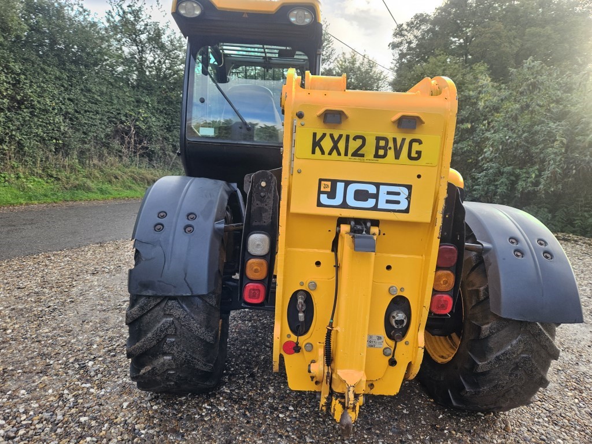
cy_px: 222
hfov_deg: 73.9
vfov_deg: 58.9
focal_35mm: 23
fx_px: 393
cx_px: 296
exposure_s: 1/190
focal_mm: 5.4
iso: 64
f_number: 1.8
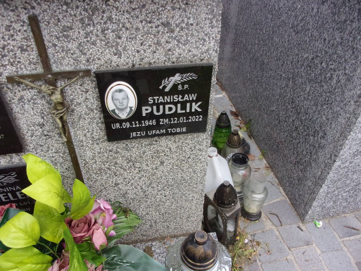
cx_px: 180
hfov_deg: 63.4
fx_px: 292
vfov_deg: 49.7
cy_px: 136
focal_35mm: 28
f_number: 3.9
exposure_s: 1/34
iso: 167
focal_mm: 5.1
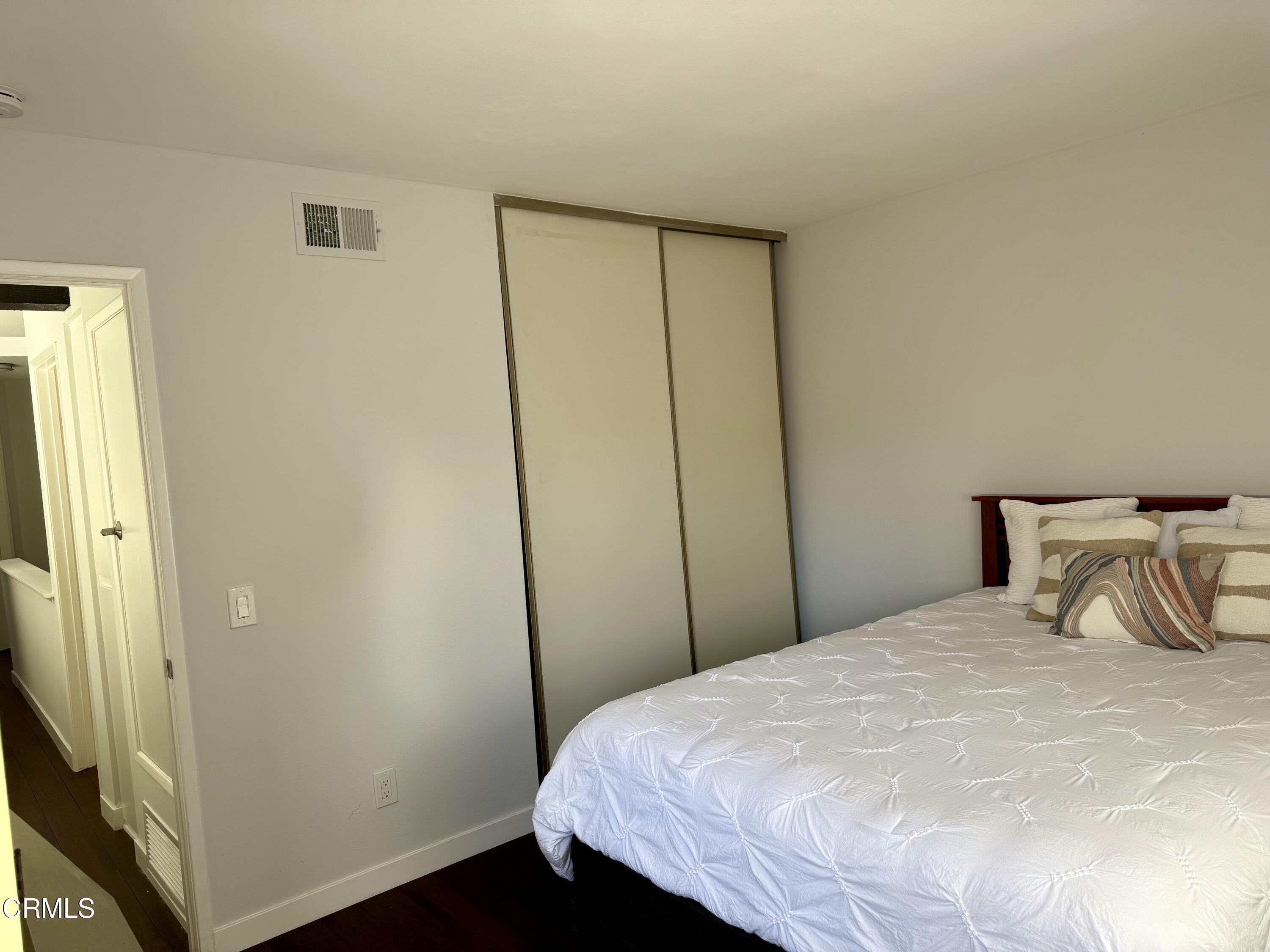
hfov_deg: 71.6
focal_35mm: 24
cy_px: 476
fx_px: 881
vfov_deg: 56.8
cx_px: 635
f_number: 1.78
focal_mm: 6.76
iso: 64
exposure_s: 1/220
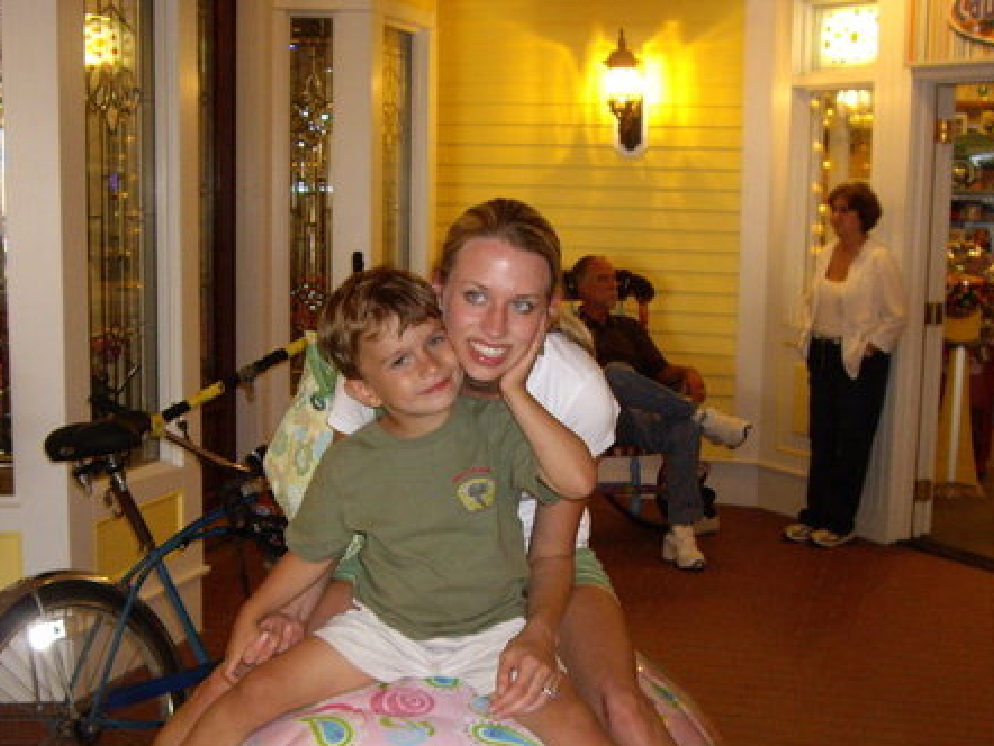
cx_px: 470
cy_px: 503
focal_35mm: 55
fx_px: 1580
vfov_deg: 26.4
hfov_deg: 34.9
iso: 200
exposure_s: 1/40
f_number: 2.7
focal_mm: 6.2
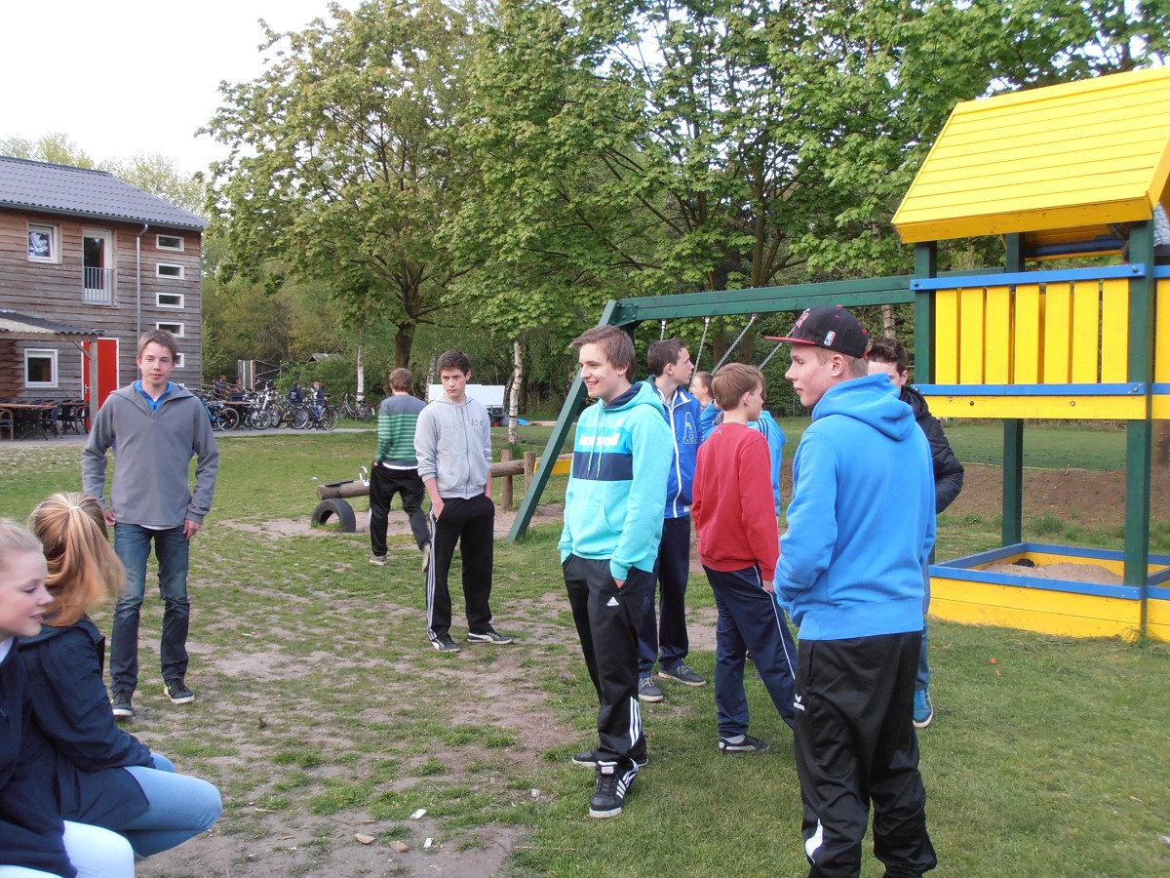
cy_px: 439
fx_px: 1251
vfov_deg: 38.7
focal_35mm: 37
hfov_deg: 50.1
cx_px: 585
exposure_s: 1/40
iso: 100
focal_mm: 6.61
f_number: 3.9
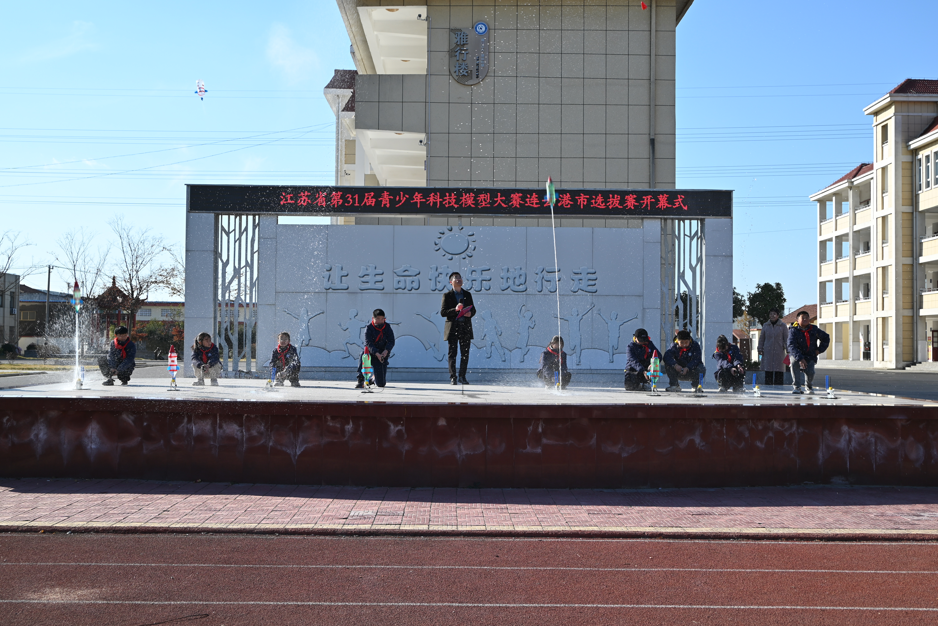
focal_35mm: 44
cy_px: 313
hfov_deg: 44.5
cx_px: 469
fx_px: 1147
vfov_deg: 30.5
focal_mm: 44
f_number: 7.1
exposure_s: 1/400
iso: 100
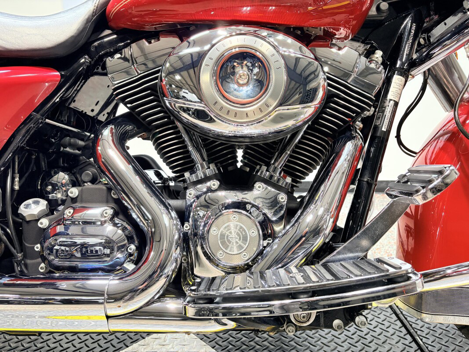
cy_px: 176
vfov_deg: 53.1
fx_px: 352
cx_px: 234
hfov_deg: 67.3
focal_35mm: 26
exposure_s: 1/120
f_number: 1.6
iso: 160
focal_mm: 5.96
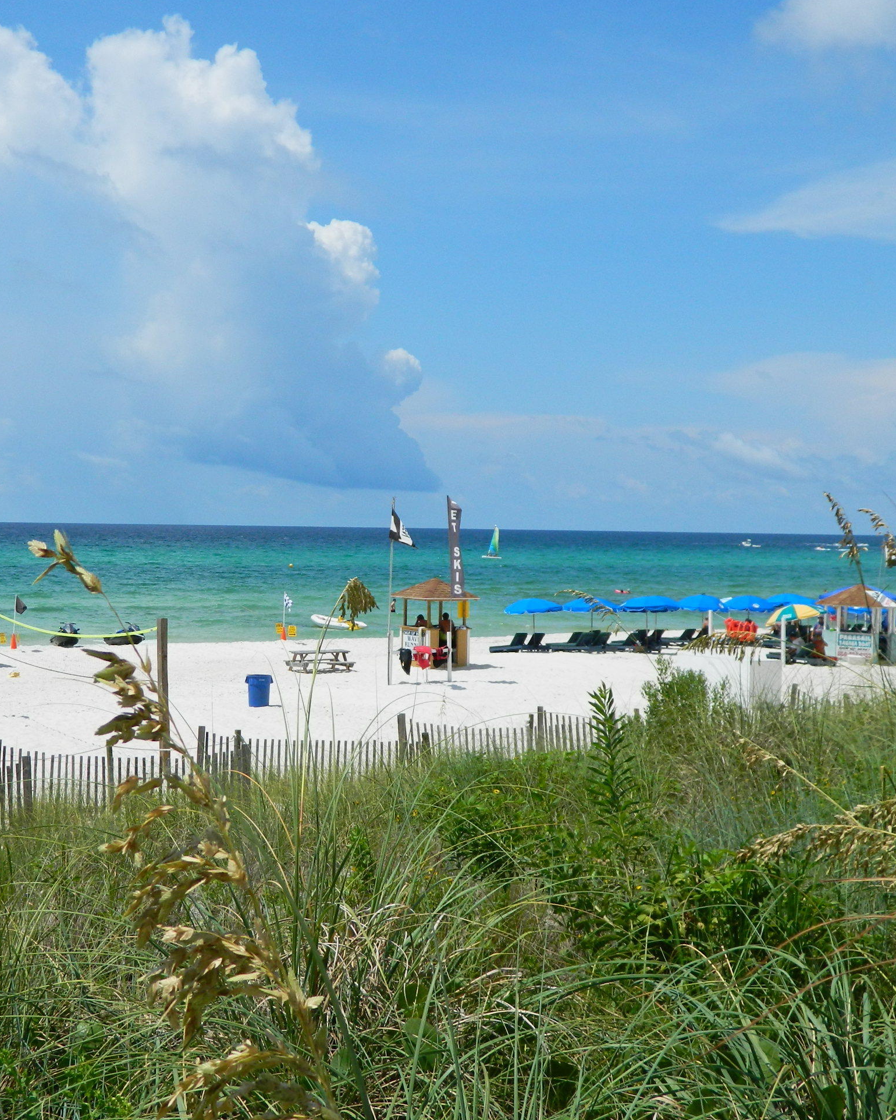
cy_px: 559
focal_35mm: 46
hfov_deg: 32.4
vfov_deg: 40.3
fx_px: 1525
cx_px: 273
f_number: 9.4
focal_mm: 6.2
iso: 80
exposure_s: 1/250
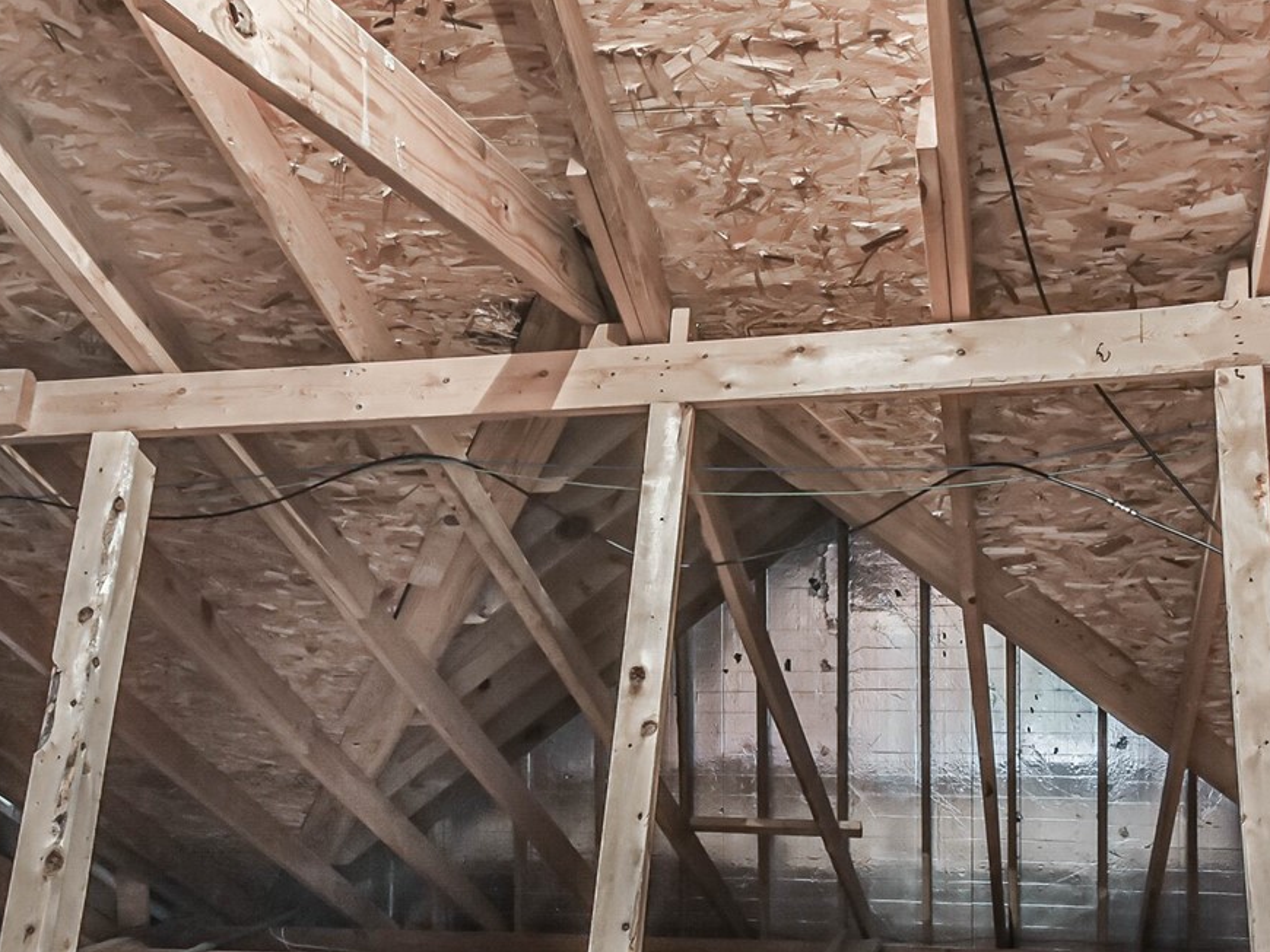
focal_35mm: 36
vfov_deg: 38.9
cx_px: 810
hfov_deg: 50.7
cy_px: 679
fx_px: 1321
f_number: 8
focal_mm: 10
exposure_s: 1
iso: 640
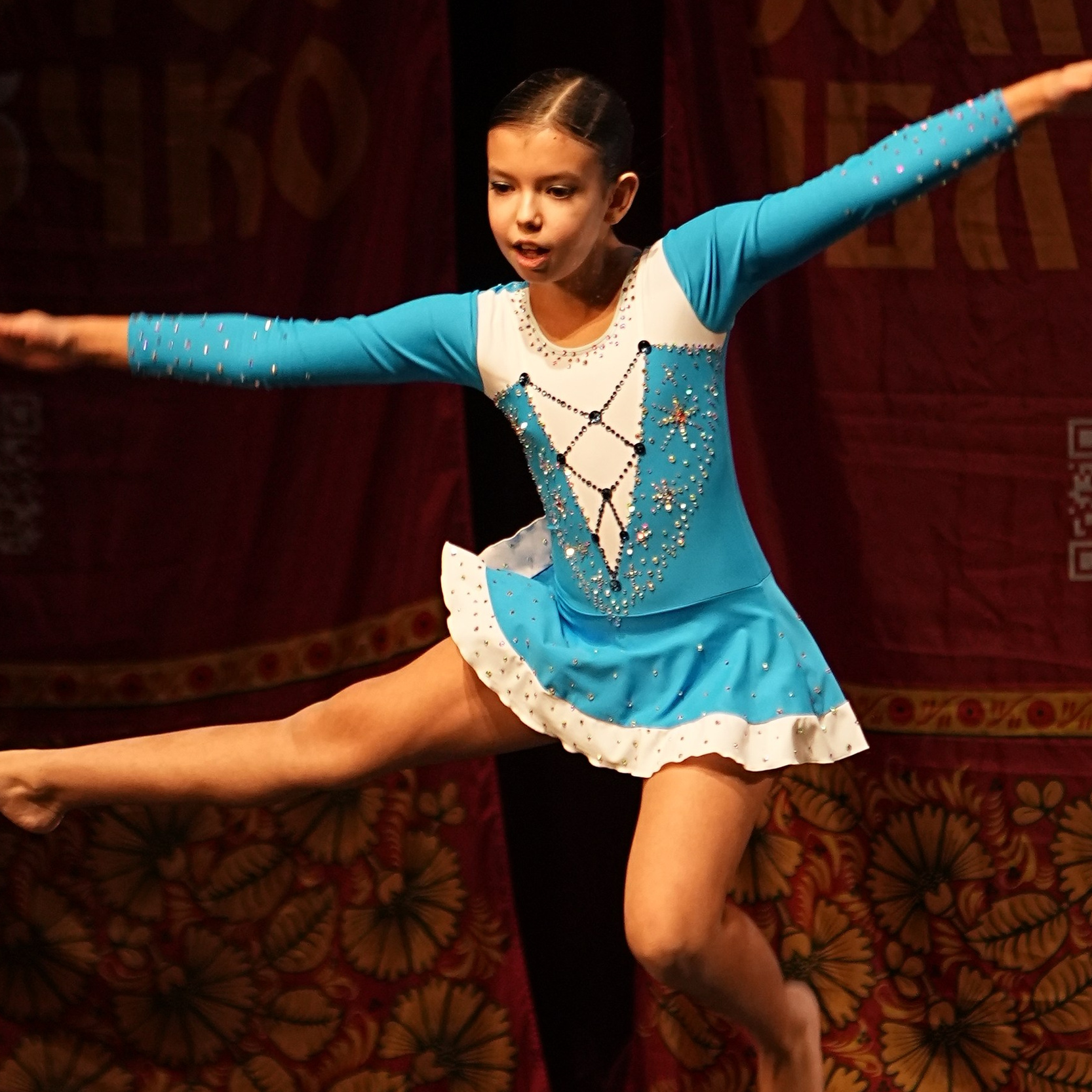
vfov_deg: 3.7
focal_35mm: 470
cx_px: 654
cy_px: 549
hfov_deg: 3.7
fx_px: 16774
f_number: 2.8
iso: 1600
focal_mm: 160
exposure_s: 1/400
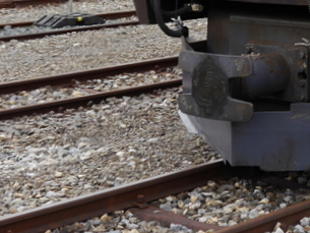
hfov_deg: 14.0
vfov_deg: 10.9
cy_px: -120
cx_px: 475
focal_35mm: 131
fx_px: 1174
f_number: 5.6
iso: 160
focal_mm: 20
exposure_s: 1/160
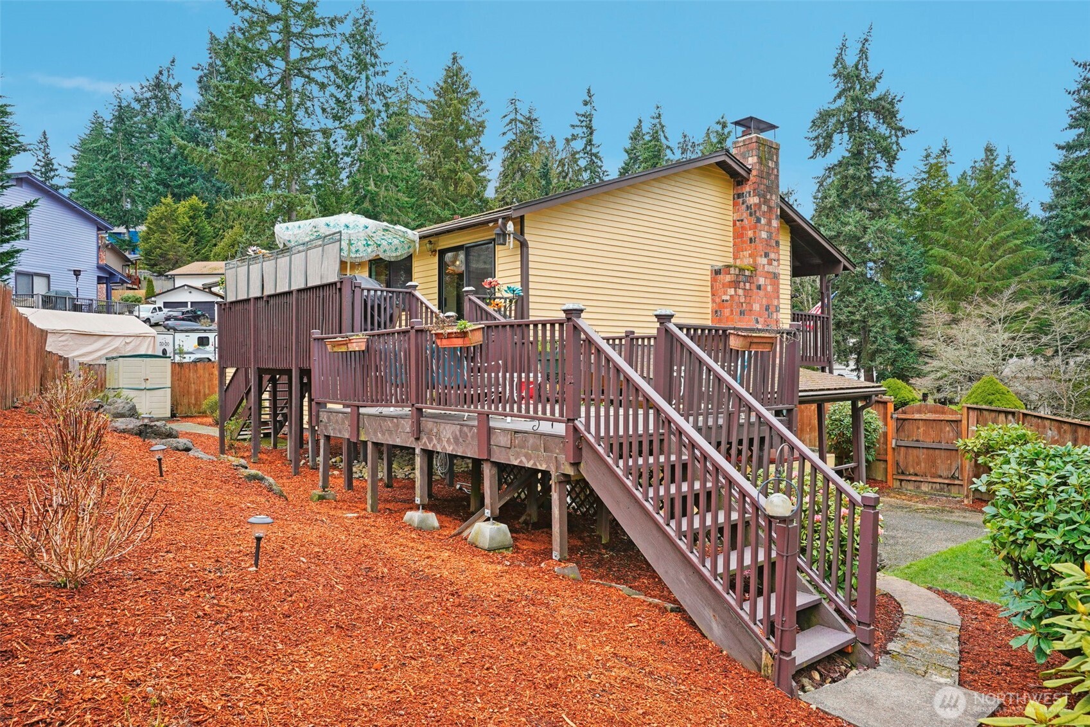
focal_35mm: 25
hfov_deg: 71.5
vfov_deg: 51.3
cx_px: 545
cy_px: 364
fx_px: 757
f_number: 8
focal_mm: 25
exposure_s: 1/125
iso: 400
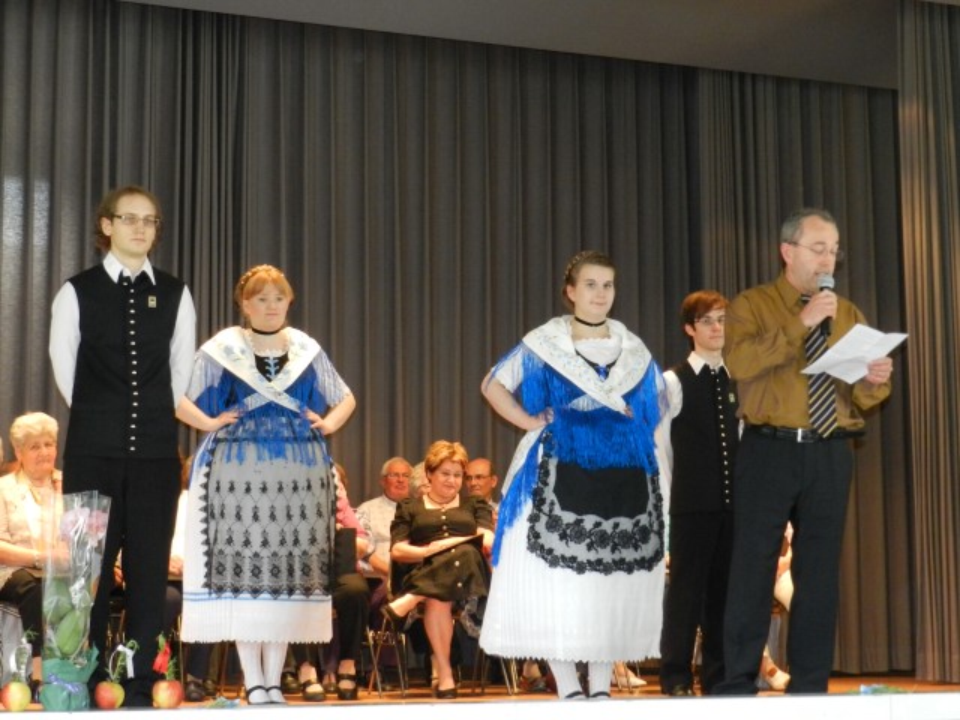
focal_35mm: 68
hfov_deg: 28.6
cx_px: 480
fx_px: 1886
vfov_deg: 21.6
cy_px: 360
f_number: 4.7
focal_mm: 12.1
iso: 800
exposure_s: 1/30
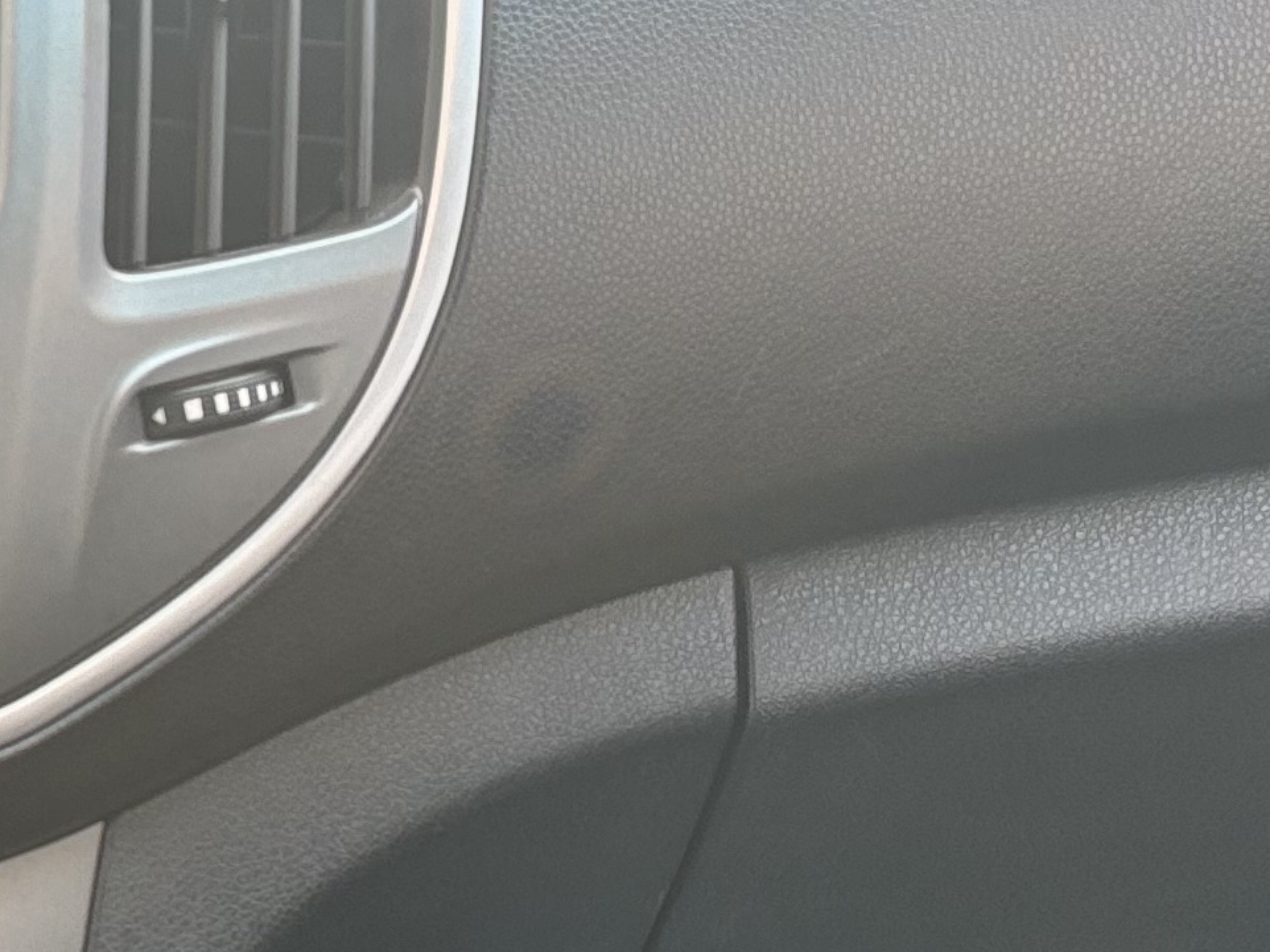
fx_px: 3998
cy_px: 725
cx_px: -712
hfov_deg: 16.3
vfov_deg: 13.5
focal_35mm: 109
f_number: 1.6
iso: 80
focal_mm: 5.96
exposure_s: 1/121
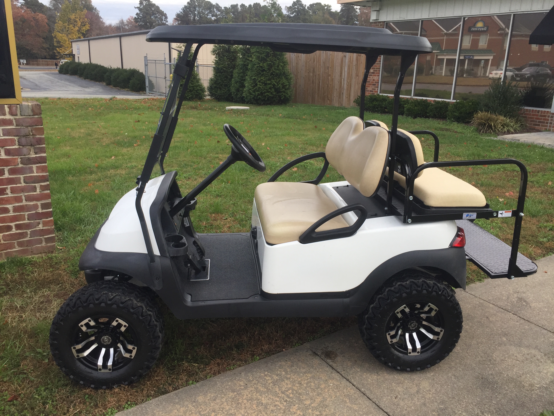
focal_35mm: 29
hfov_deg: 61.7
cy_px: 208
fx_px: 464
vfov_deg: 48.2
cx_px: 277
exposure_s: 1/377
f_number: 2.2
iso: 32
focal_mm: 4.15
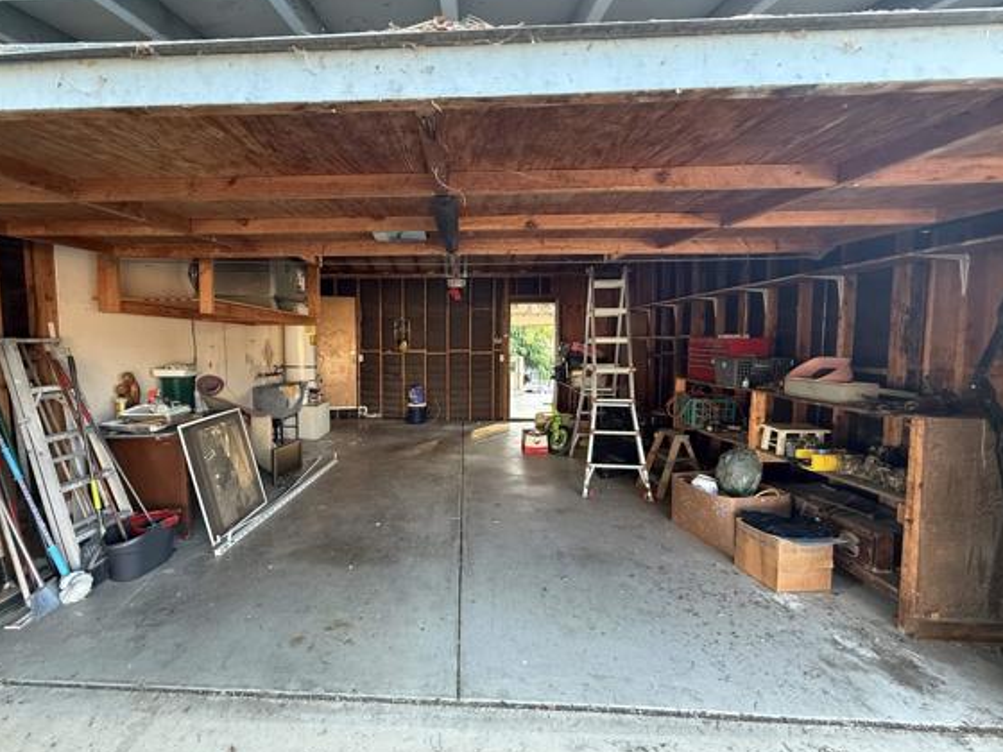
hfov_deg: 94.1
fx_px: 464
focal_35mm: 16
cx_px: 446
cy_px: 374
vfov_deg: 78.1
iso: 500
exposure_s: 1/120
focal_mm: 2.22
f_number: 2.2
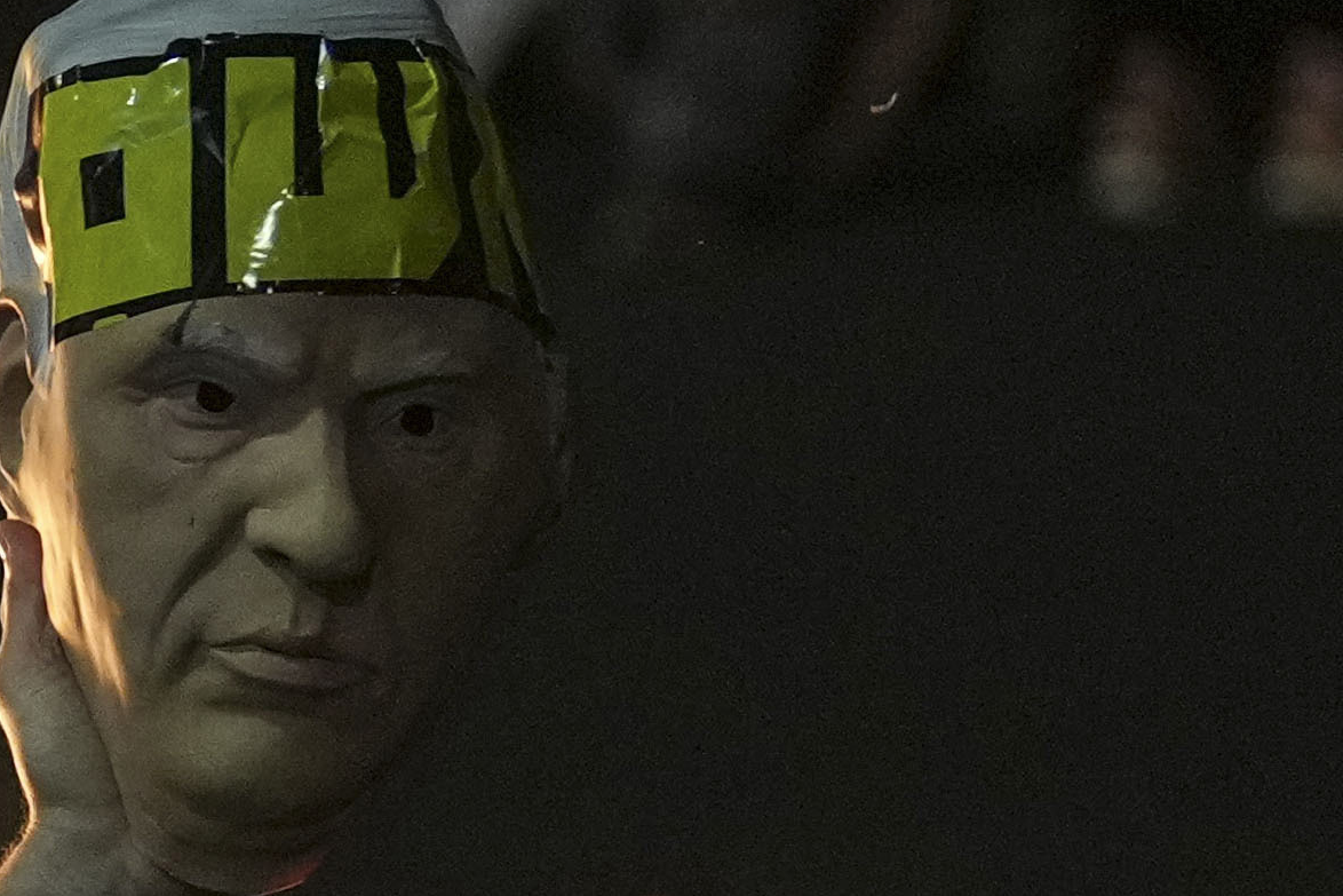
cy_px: 1173
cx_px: -1860
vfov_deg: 3.7
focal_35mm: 368
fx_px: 13729
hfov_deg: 5.4
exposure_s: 1/1000
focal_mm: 50
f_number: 1.2
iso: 2500
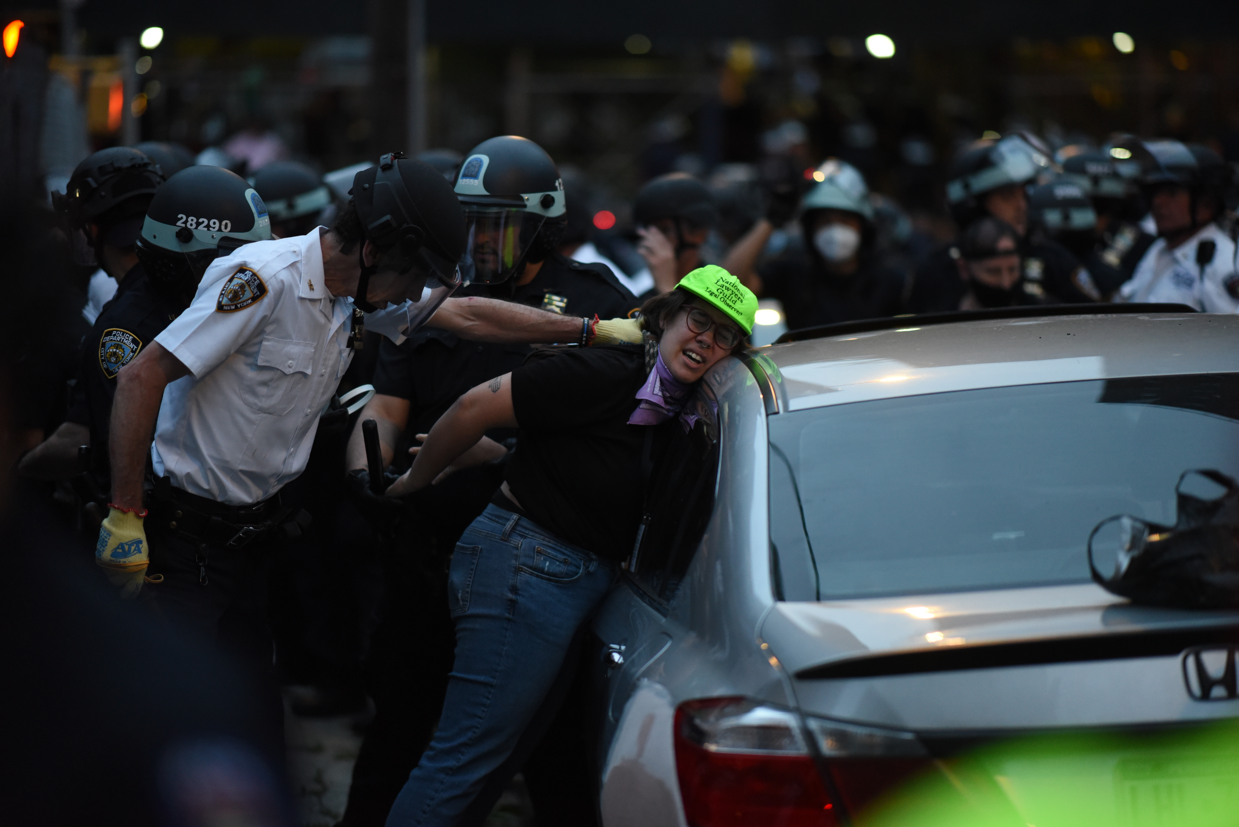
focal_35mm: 105
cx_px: 620
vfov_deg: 13.1
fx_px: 3615
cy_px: 414
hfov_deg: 19.4
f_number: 1.4
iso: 2500
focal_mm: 105
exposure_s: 1/800
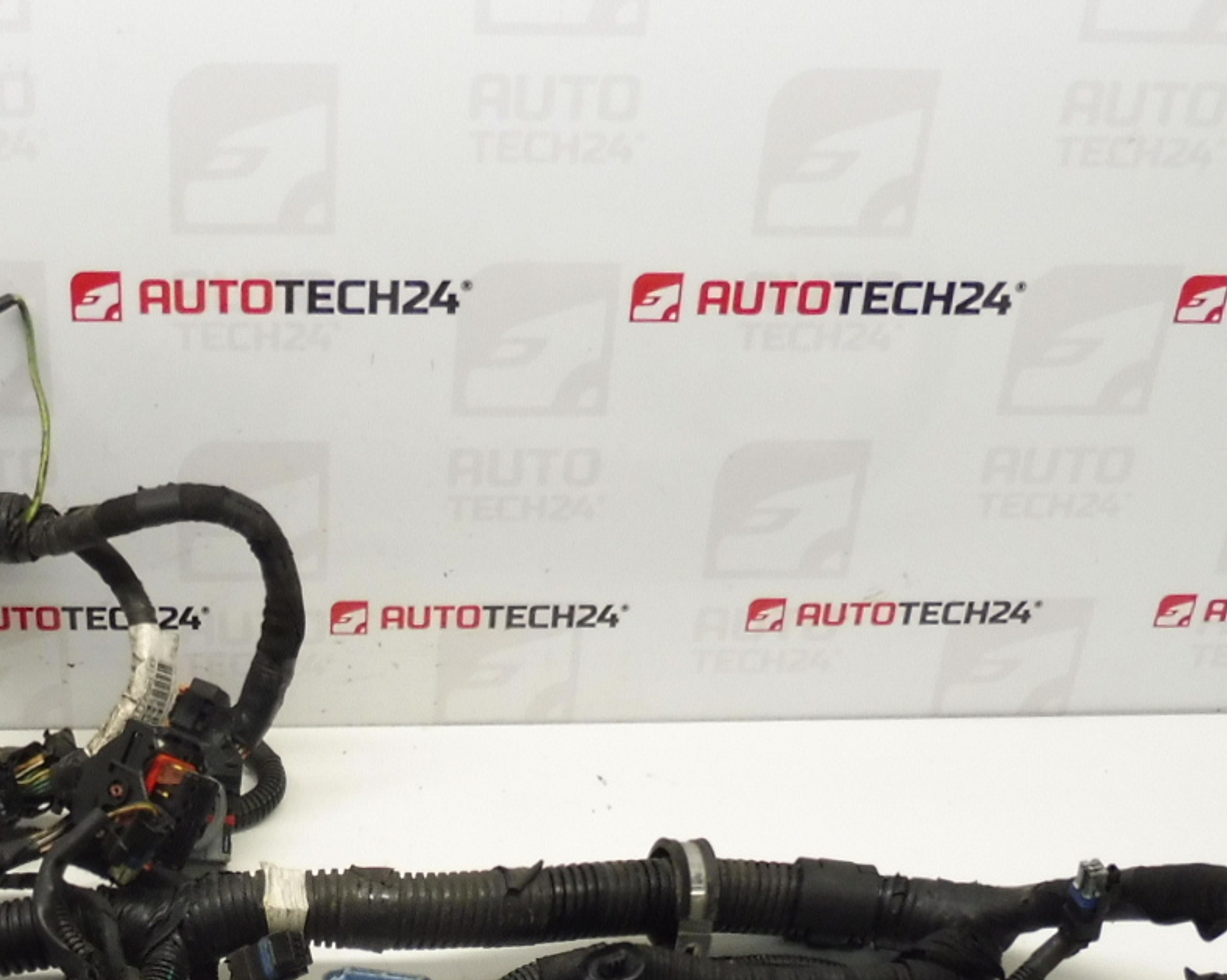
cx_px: 324
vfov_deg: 23.0
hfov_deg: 30.5
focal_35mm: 61
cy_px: 1159
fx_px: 2214
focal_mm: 4.3
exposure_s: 1/60
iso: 200
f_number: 3.5
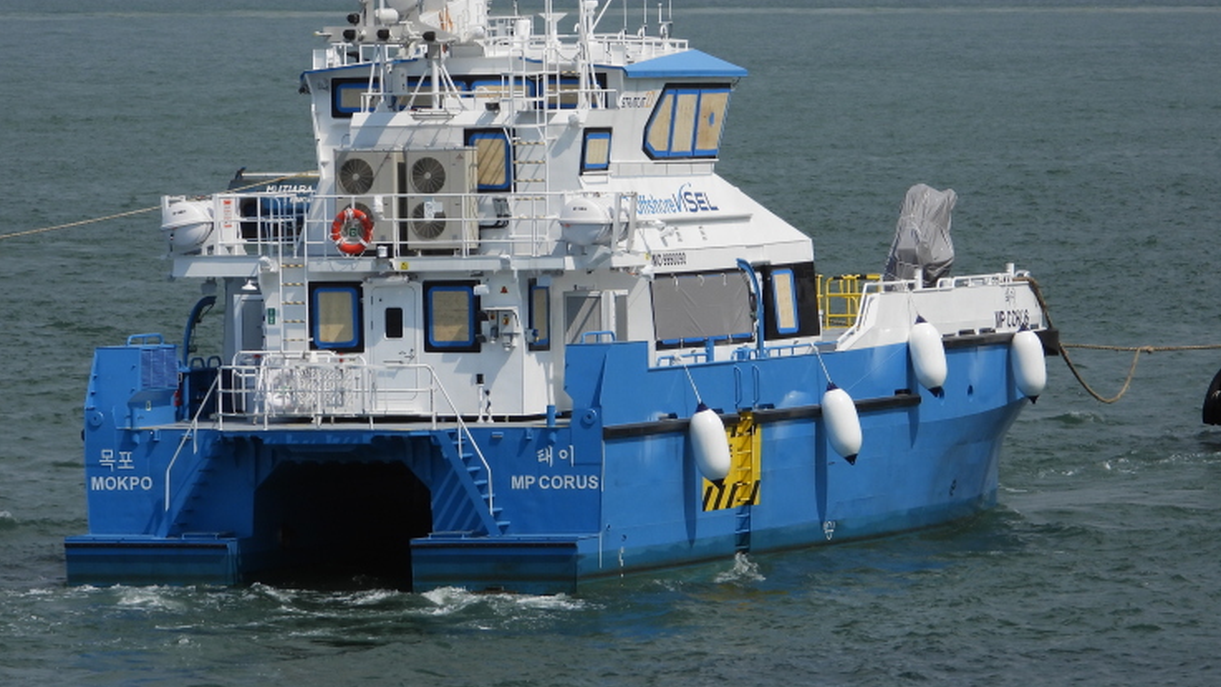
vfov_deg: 3.7
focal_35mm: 325
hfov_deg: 6.6
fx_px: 10525
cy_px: 225
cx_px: 582
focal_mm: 49.5
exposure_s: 1/1250
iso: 100
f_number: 4.5
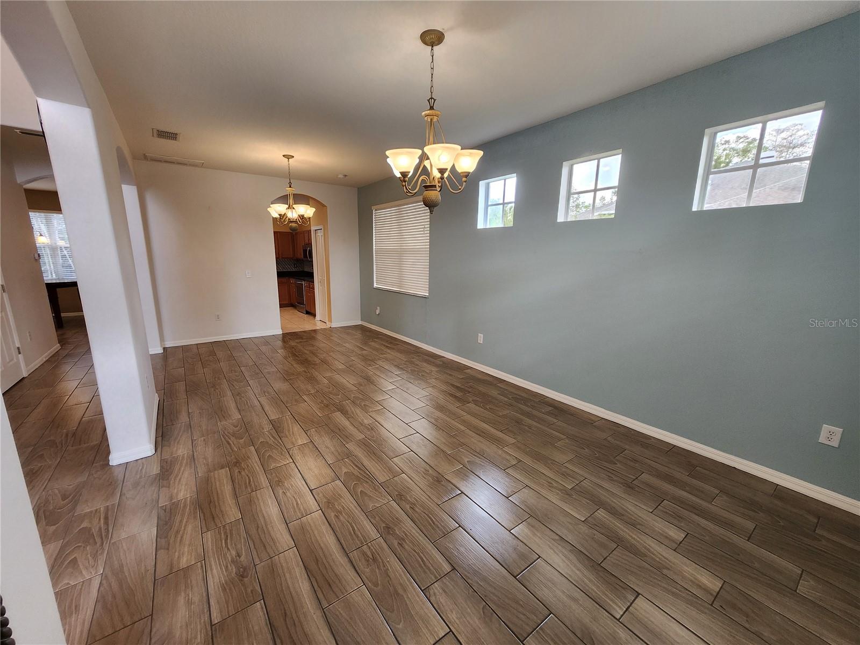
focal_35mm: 13
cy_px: 322
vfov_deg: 89.9
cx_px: 430
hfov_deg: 106.2
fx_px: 323
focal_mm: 1.74
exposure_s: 1/60
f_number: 2.2
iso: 80
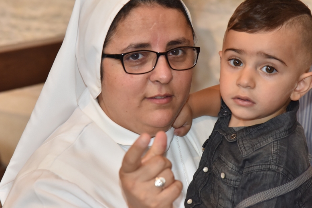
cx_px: 164
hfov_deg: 13.0
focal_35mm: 158
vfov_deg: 8.7
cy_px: 91
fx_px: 1369
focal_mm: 120
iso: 1600
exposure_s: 1/200
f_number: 5.6
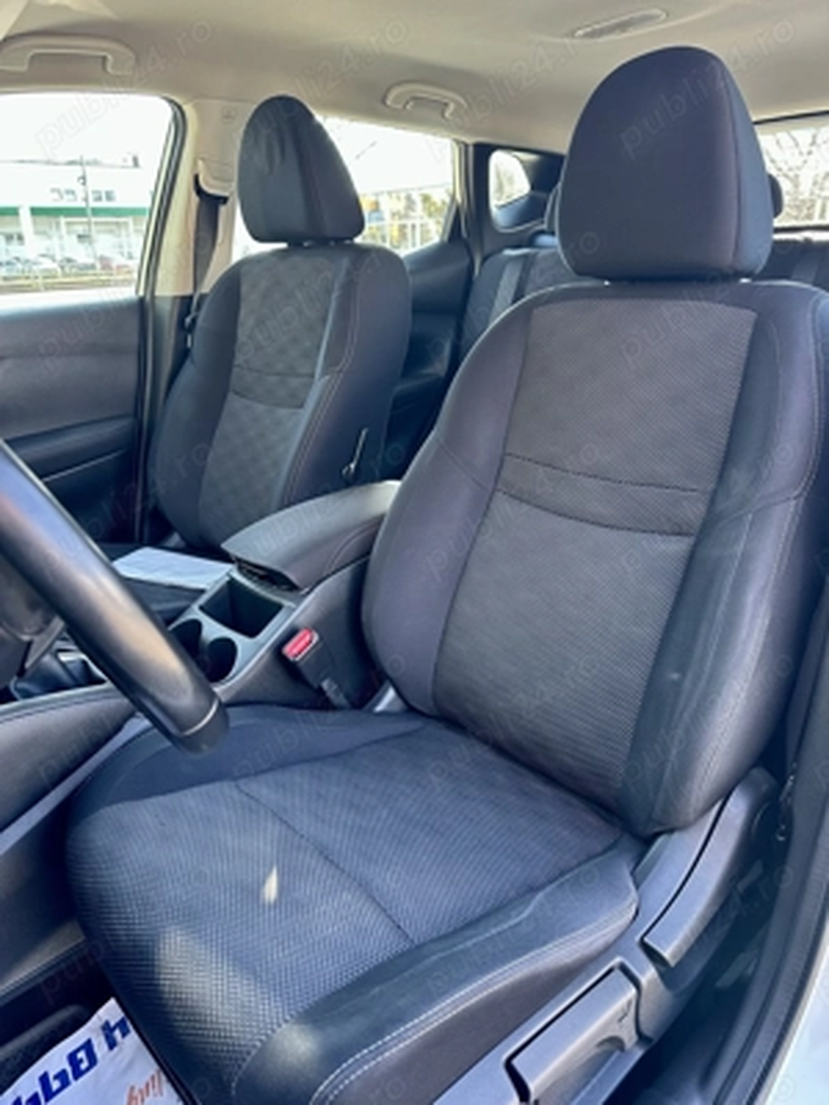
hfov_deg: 56.8
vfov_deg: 71.6
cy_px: 552
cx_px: 414
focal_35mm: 24
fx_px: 766
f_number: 1.78
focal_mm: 6.86
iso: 250
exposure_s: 1/109
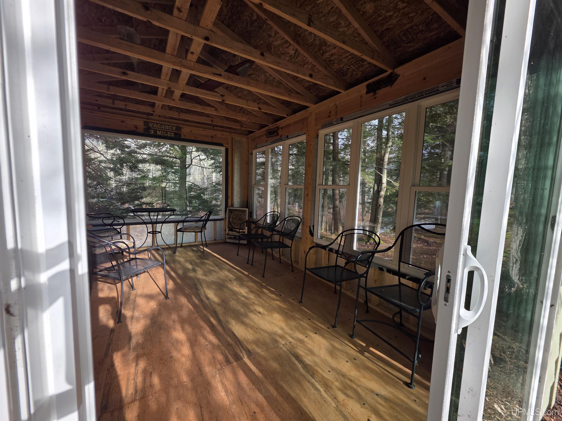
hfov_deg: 106.2
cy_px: 210
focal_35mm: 13
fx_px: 211
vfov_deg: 89.9
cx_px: 281
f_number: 1.9
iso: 40
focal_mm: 2.2
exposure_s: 1/251
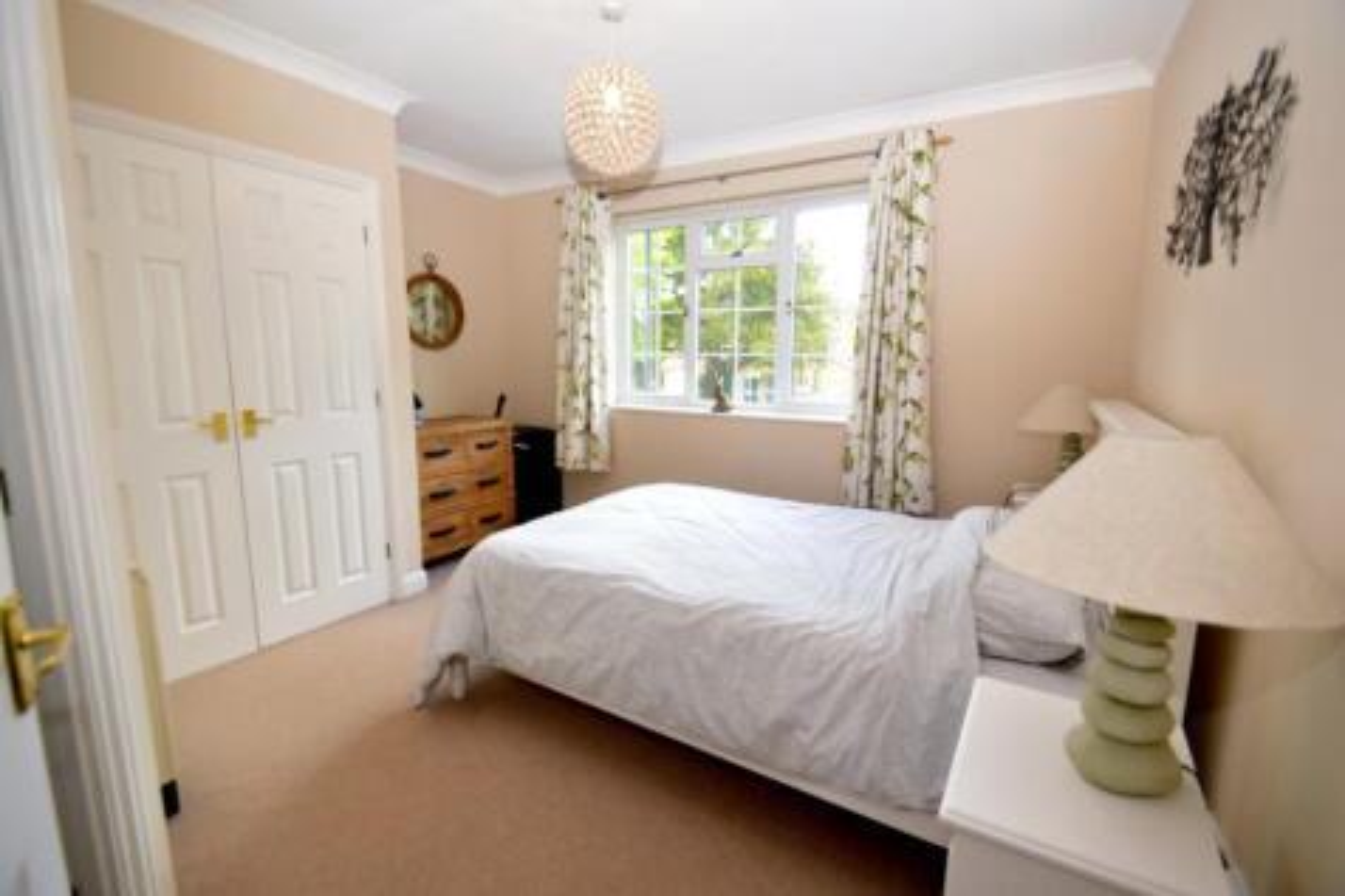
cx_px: 672
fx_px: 560
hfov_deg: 100.4
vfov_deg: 77.3
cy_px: 448
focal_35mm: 15
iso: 400
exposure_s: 1/80
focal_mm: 10
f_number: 4.5
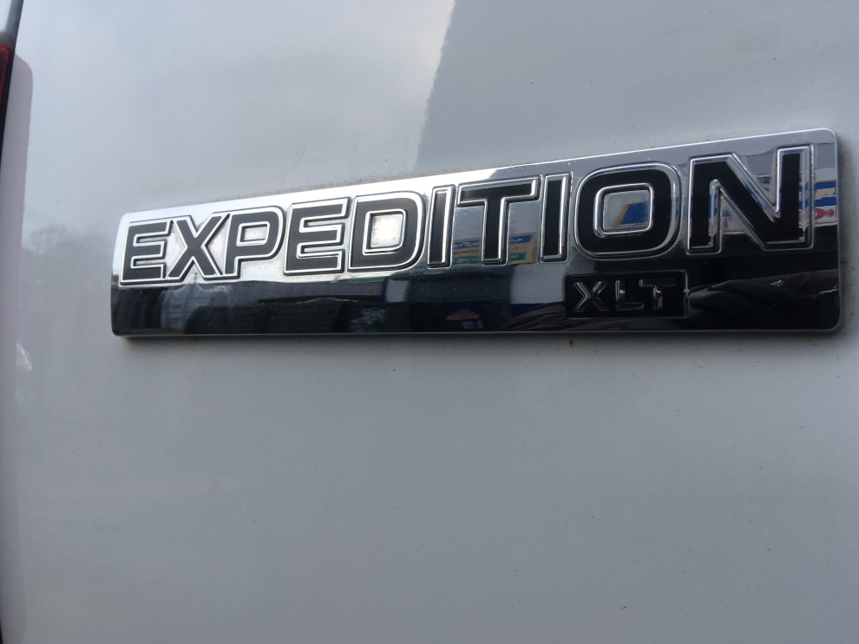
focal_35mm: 30
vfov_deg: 46.8
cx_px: 437
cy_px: 331
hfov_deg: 60.0
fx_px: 744
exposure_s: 1/1304
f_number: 2.2
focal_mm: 4.15
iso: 25
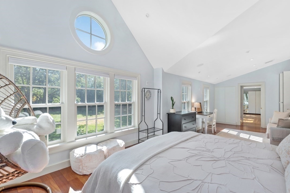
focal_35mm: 16
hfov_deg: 96.7
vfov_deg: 73.7
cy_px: 95
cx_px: 148
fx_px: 129
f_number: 5
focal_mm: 10
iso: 250
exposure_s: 1/60
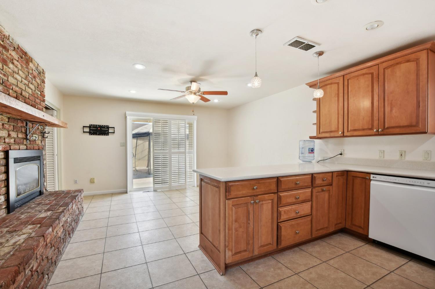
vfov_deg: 77.3
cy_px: 144
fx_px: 181
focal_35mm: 15
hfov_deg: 100.4
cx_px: 218
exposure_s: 1/13
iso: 100
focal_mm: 10
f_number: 8
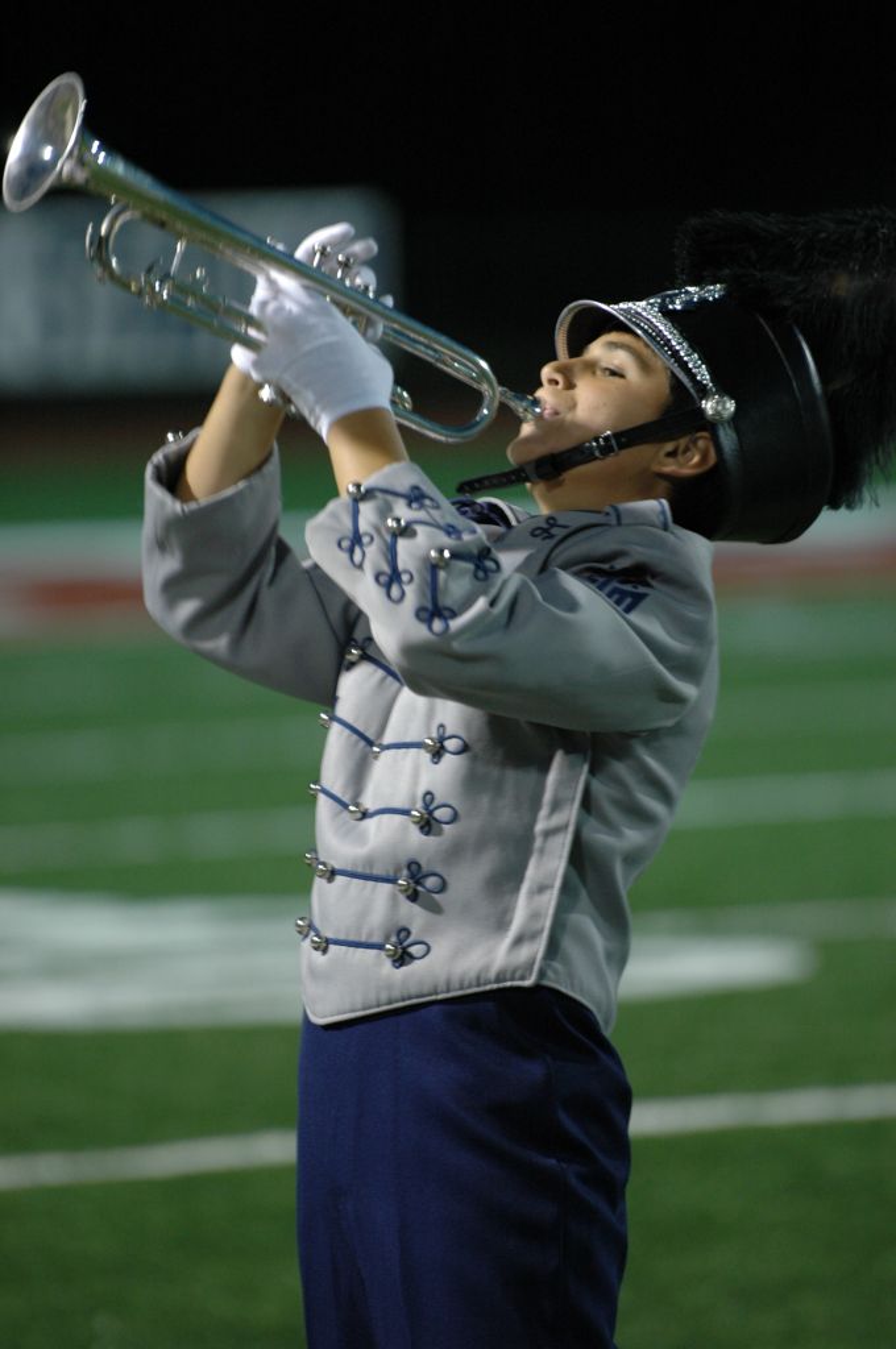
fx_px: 11230
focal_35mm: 300
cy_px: 674
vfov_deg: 6.9
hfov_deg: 4.6
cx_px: 448
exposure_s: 1/60
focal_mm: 200
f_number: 2.8
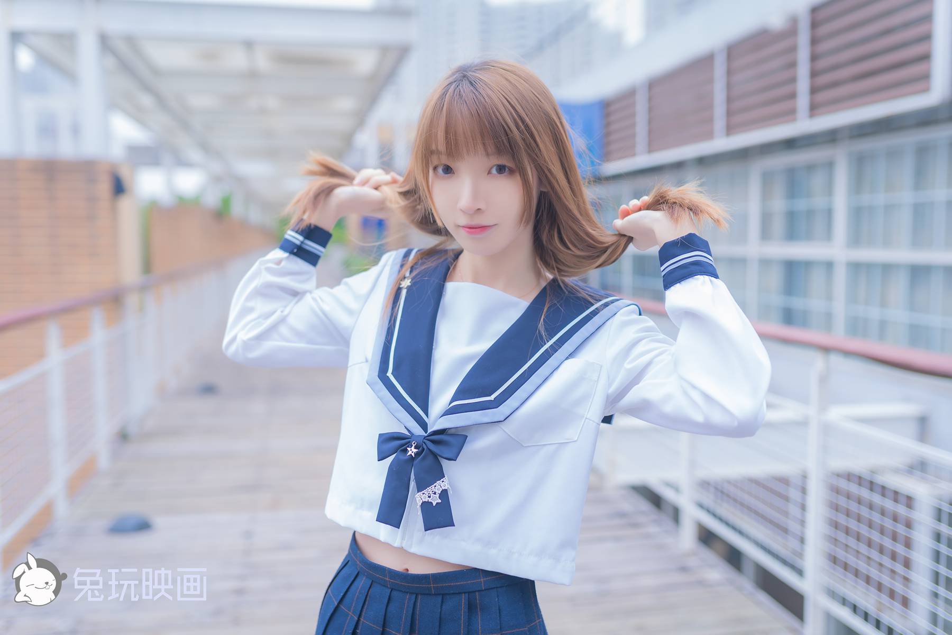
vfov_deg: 37.9
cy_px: 318
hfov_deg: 54.4
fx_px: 925
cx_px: 476
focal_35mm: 35
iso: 100
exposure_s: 1/320
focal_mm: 35
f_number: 2
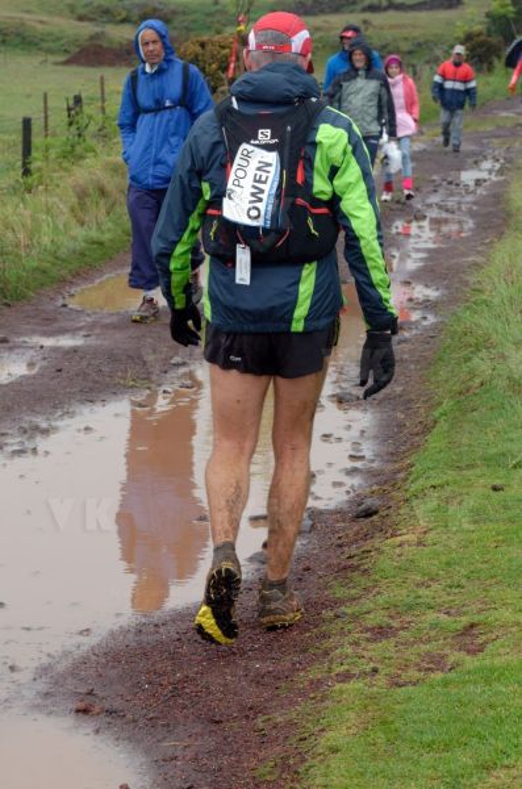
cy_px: 394
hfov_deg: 13.0
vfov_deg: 19.5
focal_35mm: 105
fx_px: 2296
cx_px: 261
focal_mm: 70
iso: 250
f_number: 8
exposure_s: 1/250
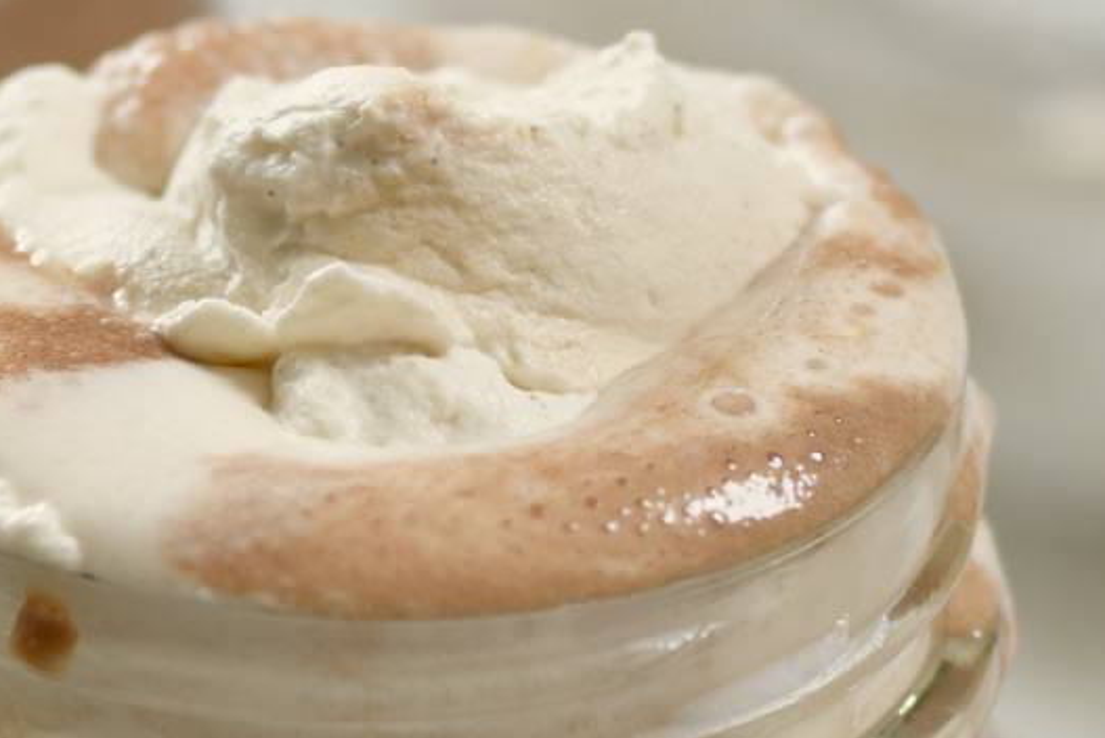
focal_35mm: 256
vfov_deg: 5.4
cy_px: 436
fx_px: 7862
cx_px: 237
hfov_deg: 8.0
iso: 200
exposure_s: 1/60
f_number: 4
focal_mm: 50
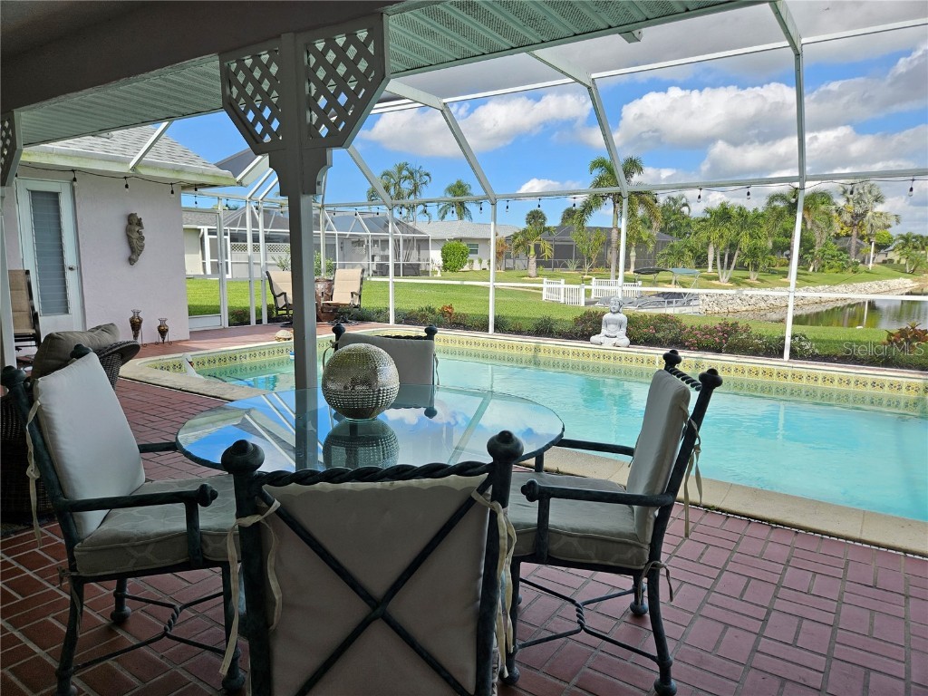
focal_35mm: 23
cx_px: 464
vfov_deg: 58.9
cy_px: 348
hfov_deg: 73.9
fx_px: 617
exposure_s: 1/523
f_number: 1.8
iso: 25
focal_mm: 5.4
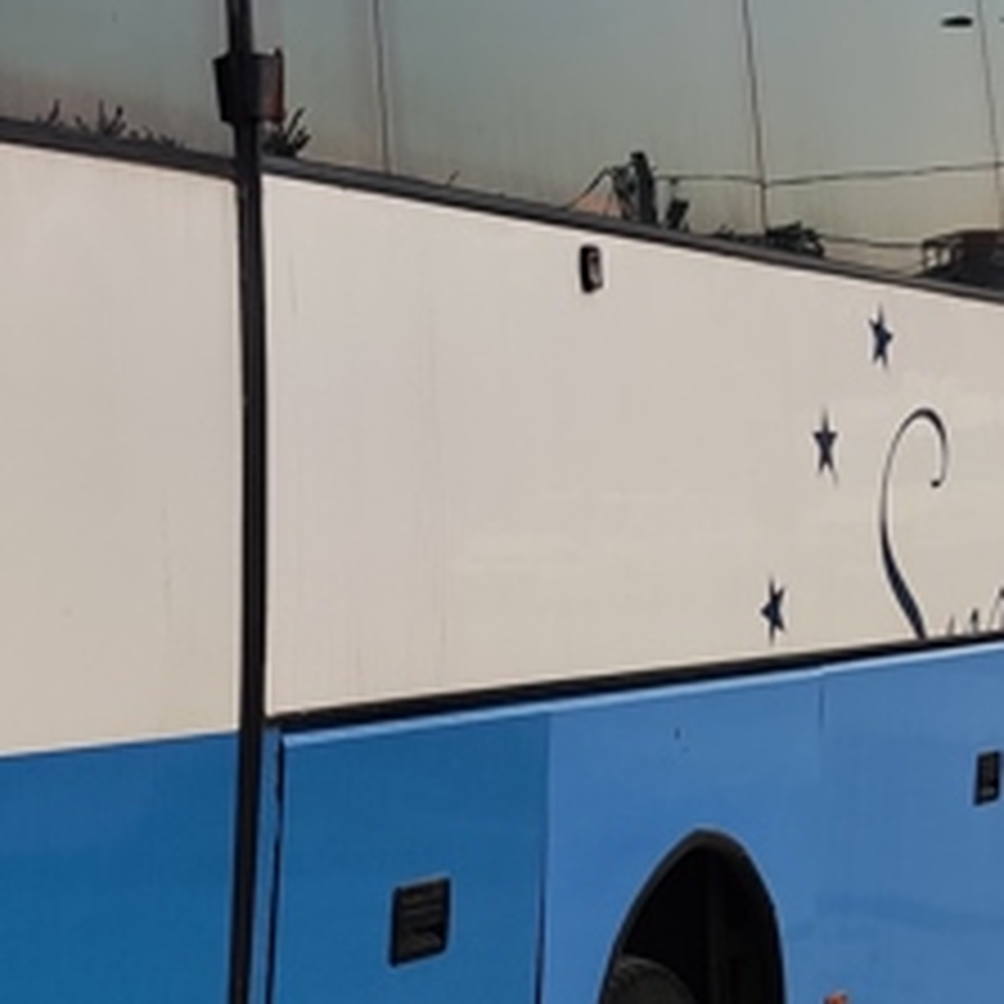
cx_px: 104
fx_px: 3511
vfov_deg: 16.2
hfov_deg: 16.1
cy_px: 198
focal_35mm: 107
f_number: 1.65
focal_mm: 4.75
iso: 100
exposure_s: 1/138
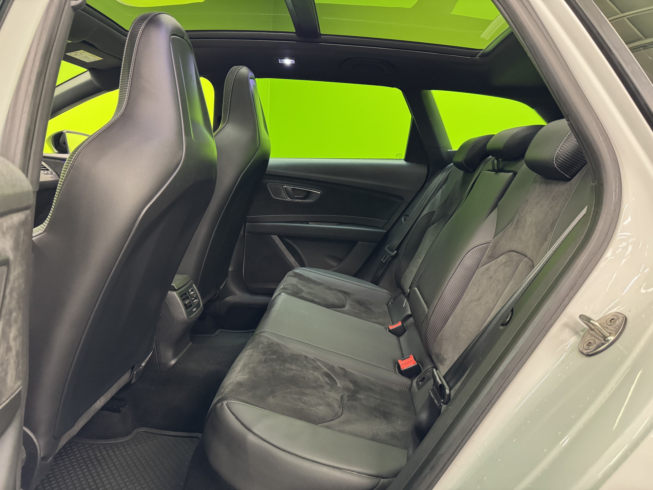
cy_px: 245
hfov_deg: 71.6
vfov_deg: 56.8
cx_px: 326
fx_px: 453
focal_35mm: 24
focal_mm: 6.76
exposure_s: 1/50
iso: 800
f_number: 1.78
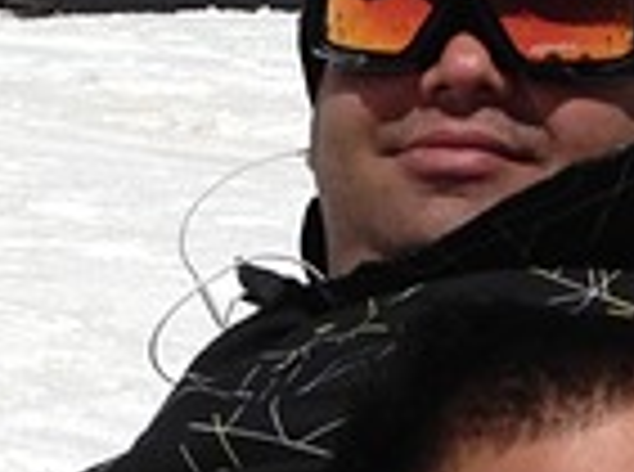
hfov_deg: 10.7
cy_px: 674
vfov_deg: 7.9
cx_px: 607
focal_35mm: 184
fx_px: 3361
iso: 50
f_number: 2.4
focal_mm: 4.13
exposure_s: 1/3623
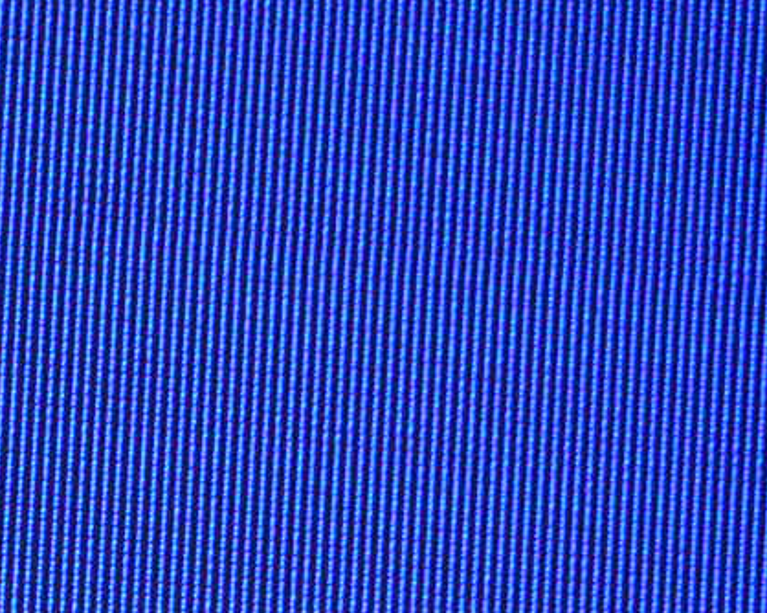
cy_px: 1501
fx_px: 18401
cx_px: -1433
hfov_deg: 2.4
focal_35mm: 811
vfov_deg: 1.9
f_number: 4
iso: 2500
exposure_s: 1/125
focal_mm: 120
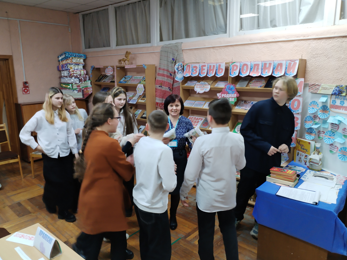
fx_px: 301
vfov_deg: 46.8
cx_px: 168
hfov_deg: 59.9
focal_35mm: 30
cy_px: 127
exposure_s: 1/33.3
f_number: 1.8
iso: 308
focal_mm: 4.75
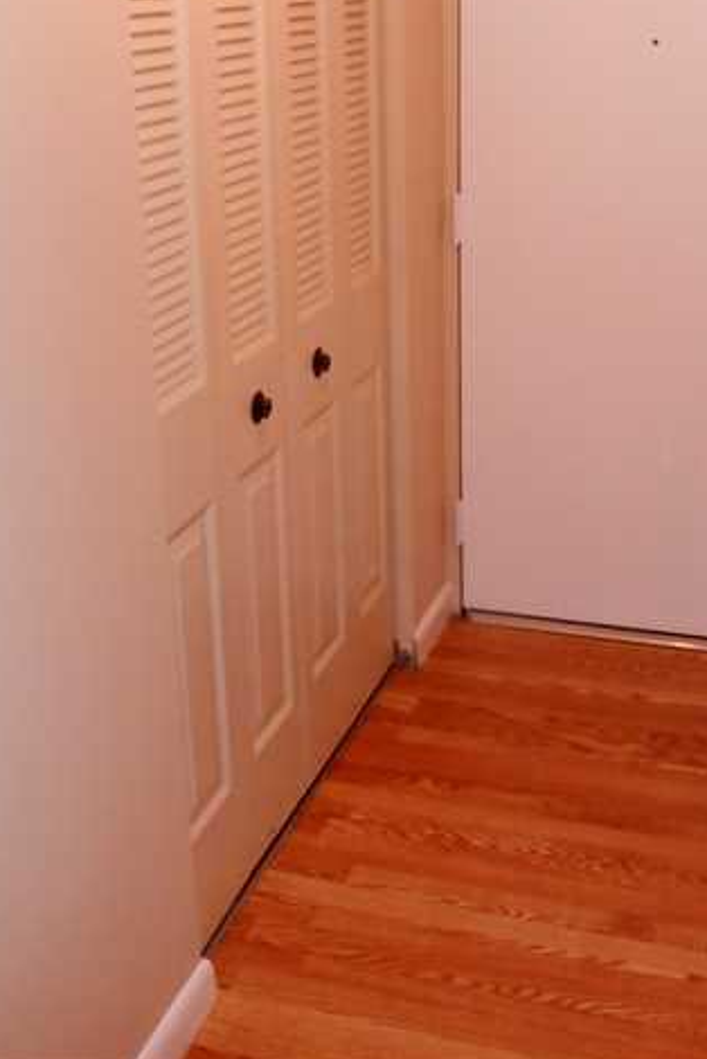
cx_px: 333
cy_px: 392
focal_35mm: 46
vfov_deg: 42.4
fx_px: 1353
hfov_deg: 29.3
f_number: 3.5
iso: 200
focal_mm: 4.6
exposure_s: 1/25
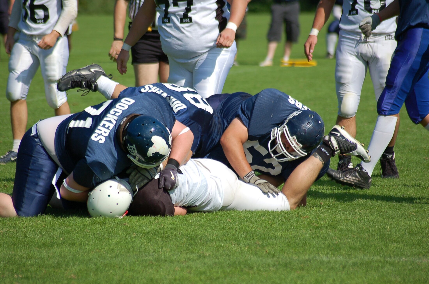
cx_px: 214
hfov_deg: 6.3
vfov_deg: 4.1
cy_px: 142
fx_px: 3925
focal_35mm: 330
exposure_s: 1/1250
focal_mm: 220
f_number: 5.6
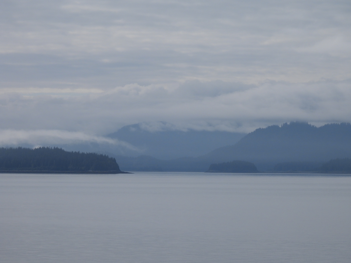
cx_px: 176
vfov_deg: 7.4
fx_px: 2028
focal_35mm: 200
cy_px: 132
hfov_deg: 9.9
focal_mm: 35.7
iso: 100
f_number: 5
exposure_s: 1/2000
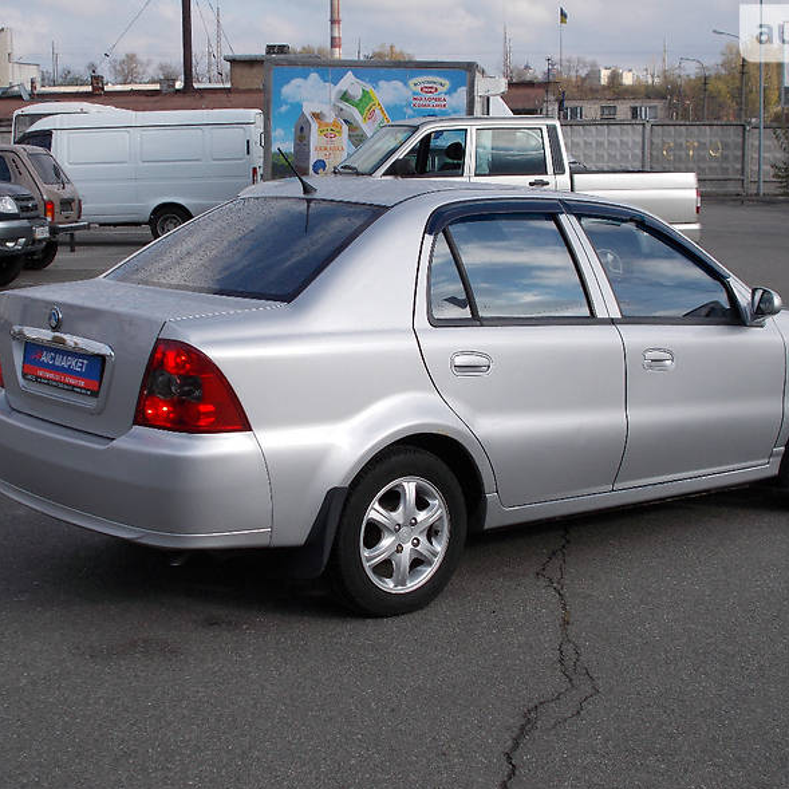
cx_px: 417
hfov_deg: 28.6
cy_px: 391
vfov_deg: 28.6
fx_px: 1547
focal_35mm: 60
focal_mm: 9
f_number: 4.5
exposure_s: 1/320
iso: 80
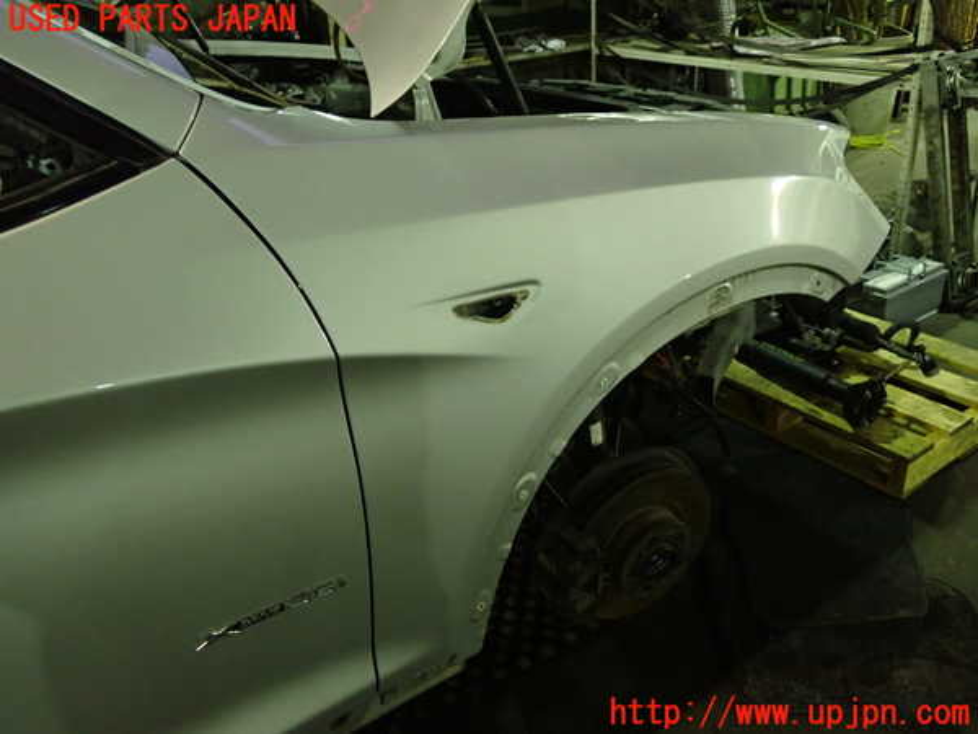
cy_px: 367
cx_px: 489
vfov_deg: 46.8
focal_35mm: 30
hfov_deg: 60.0
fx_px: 848
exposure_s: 1/30
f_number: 2.3
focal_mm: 5.4
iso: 800
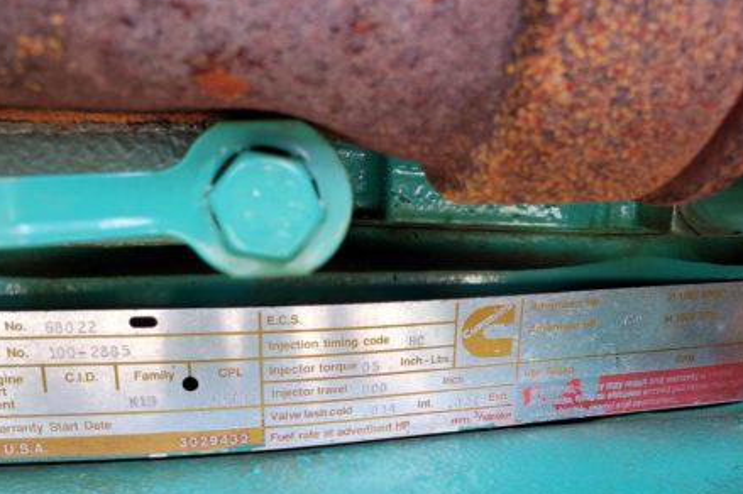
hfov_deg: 51.8
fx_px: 763
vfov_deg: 35.1
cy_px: 369
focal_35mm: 37
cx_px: 420
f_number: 2.4
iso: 160
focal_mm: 4.3
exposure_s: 1/100
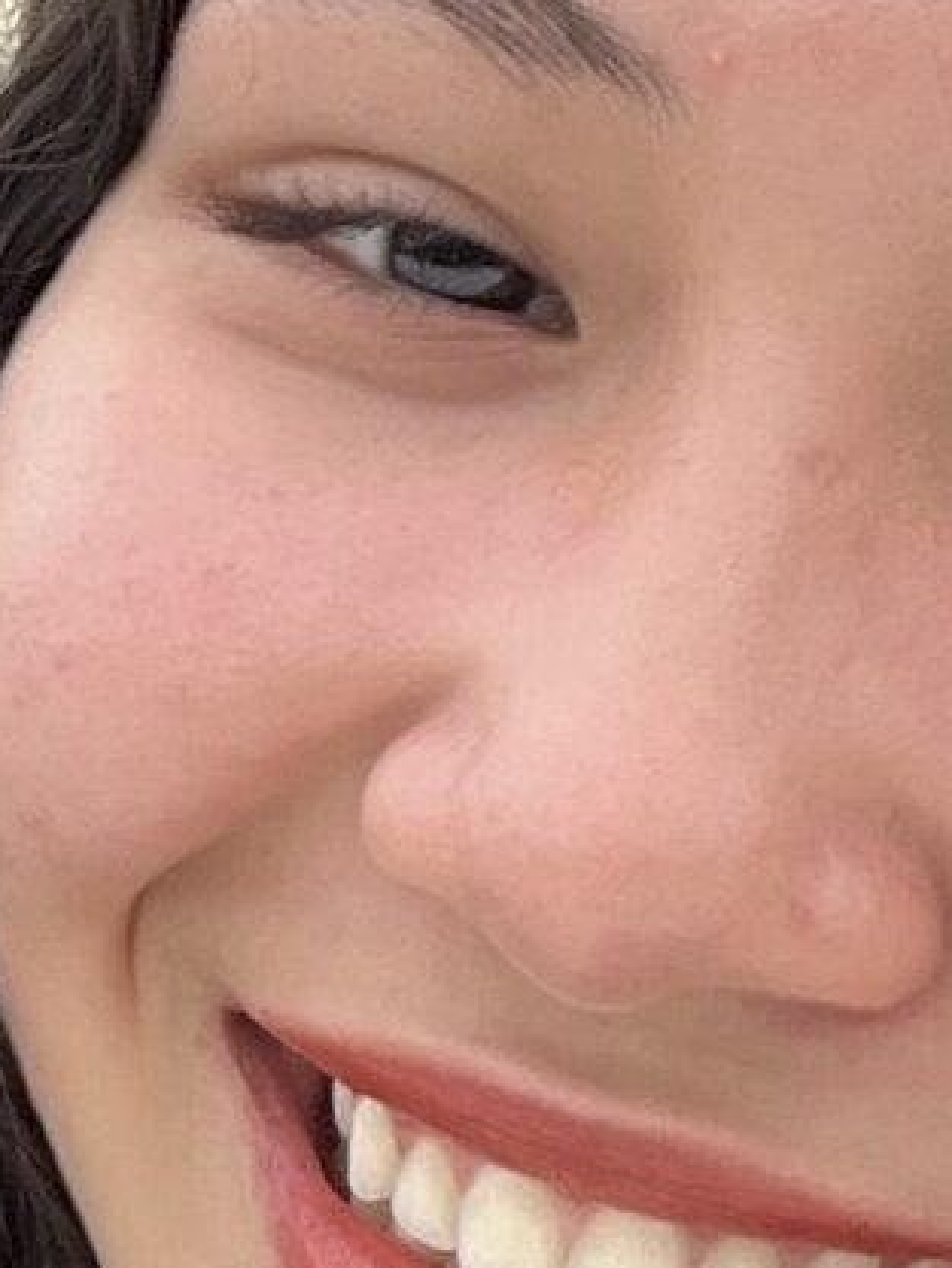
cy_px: 681
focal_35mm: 184
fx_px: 6744
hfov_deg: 7.9
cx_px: -547
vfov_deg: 10.7
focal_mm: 2.71
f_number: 2.2
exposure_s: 1/344
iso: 32
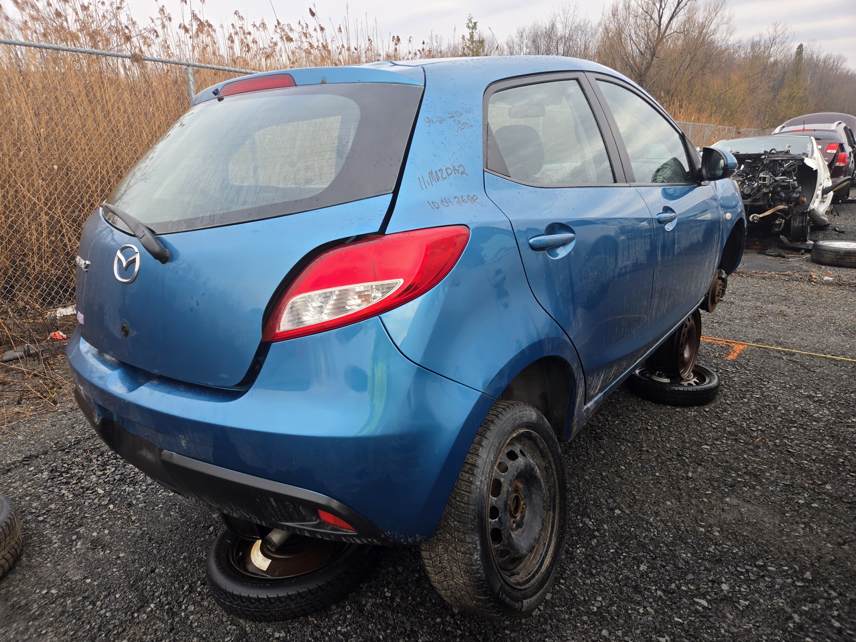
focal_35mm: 23
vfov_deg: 58.9
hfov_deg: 73.9
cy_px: 321
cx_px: 428
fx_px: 569
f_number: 1.8
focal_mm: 5.4
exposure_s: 1/180
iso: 40
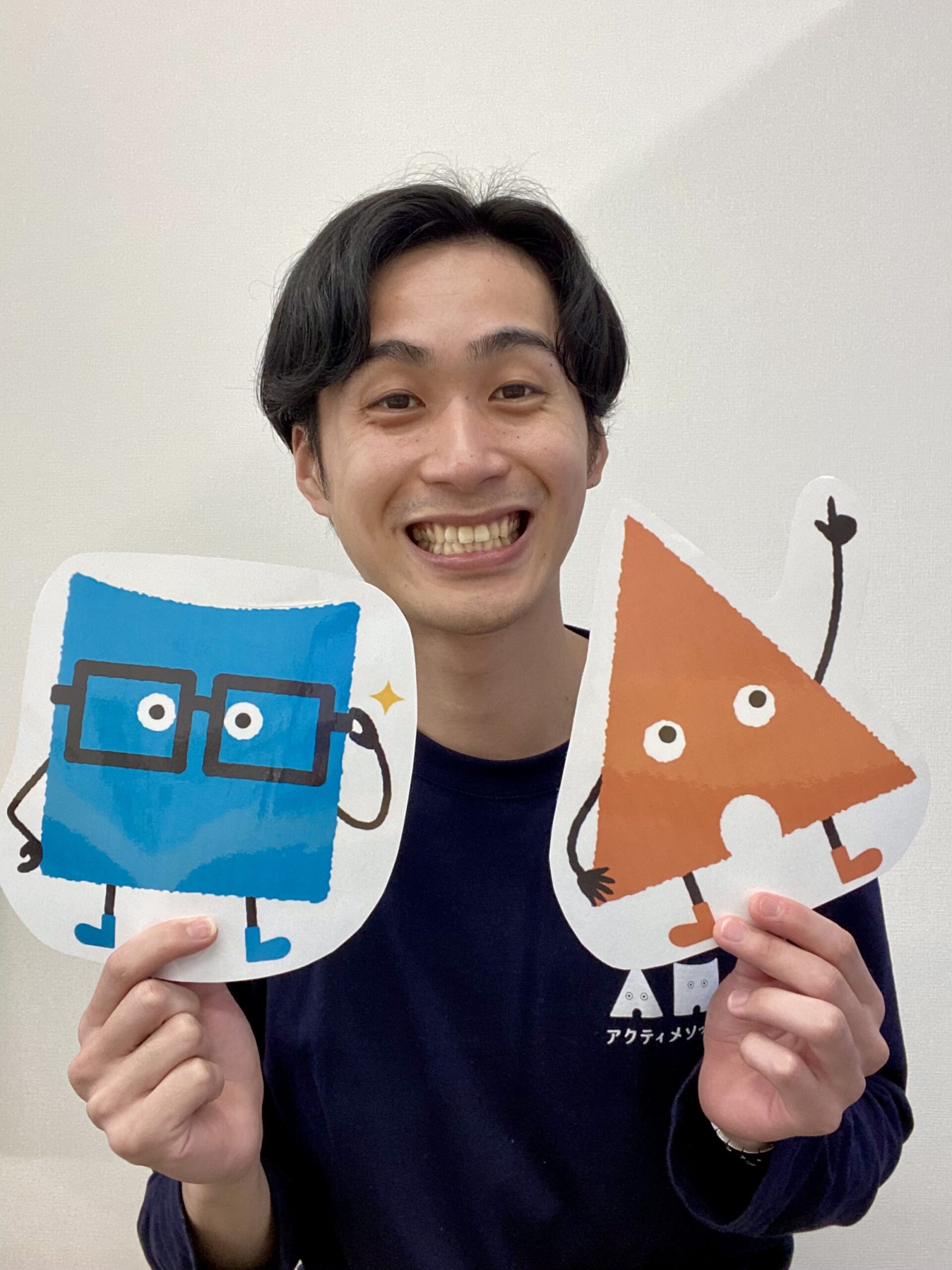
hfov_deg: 46.8
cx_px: 476
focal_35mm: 30
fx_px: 1100
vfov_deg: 60.0
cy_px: 635
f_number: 2.2
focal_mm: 2.71
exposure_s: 1/60
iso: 200
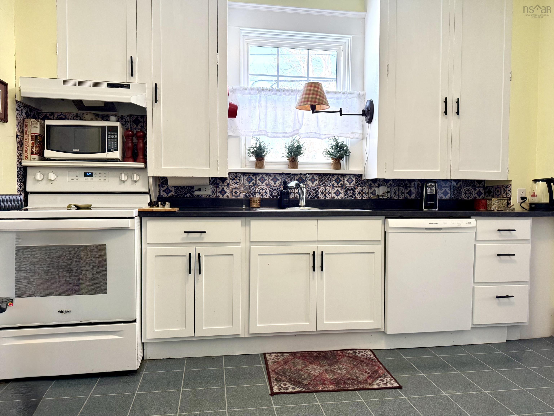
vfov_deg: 56.8
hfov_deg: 71.6
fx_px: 384
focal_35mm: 24
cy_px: 208
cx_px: 277
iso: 200
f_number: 1.78
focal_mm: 6.76
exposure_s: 1/127
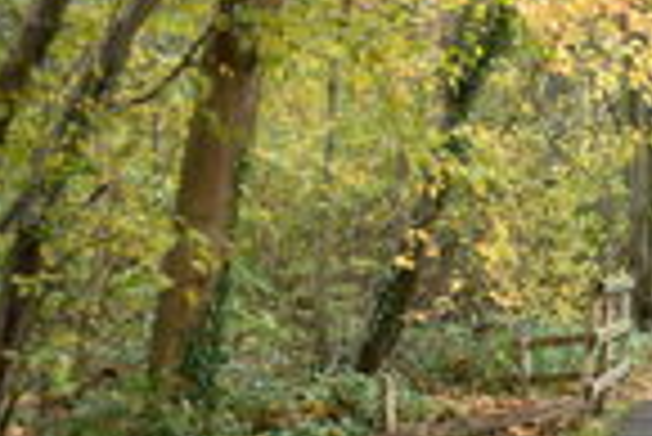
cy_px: 317
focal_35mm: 66
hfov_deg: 25.5
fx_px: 1197
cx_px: 881
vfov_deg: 20.5
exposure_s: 1/50
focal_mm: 16
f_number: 3.5
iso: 800
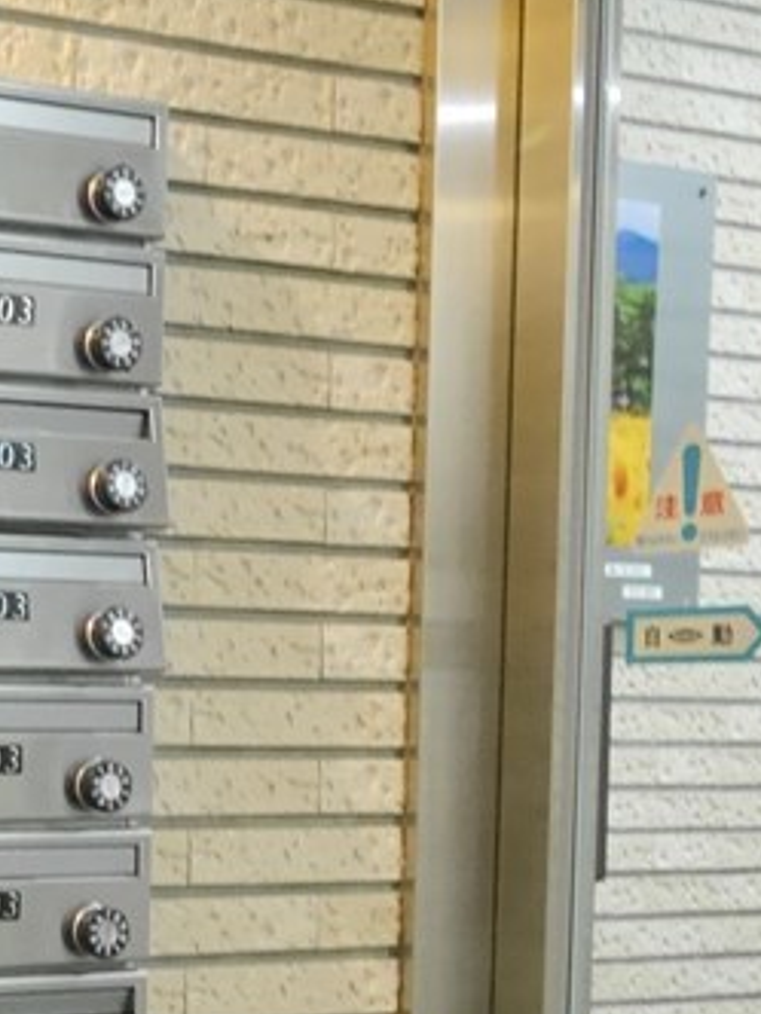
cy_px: 809
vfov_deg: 25.9
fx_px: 2169
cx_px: -376
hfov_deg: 17.8
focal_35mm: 74
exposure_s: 1/25
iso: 3200
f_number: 4
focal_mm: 12
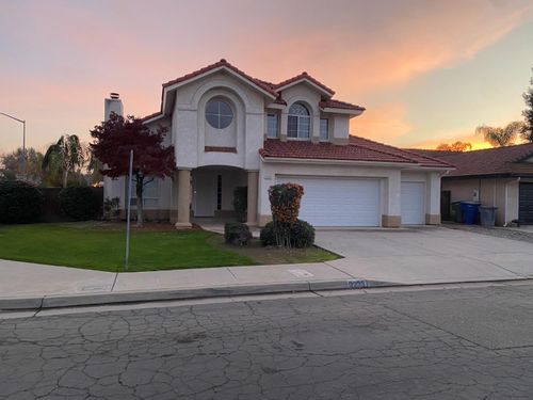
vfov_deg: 53.1
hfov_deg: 67.3
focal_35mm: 26
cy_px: 200
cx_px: 266
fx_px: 400
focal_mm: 4.25
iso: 125
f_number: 1.8
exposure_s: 1/60
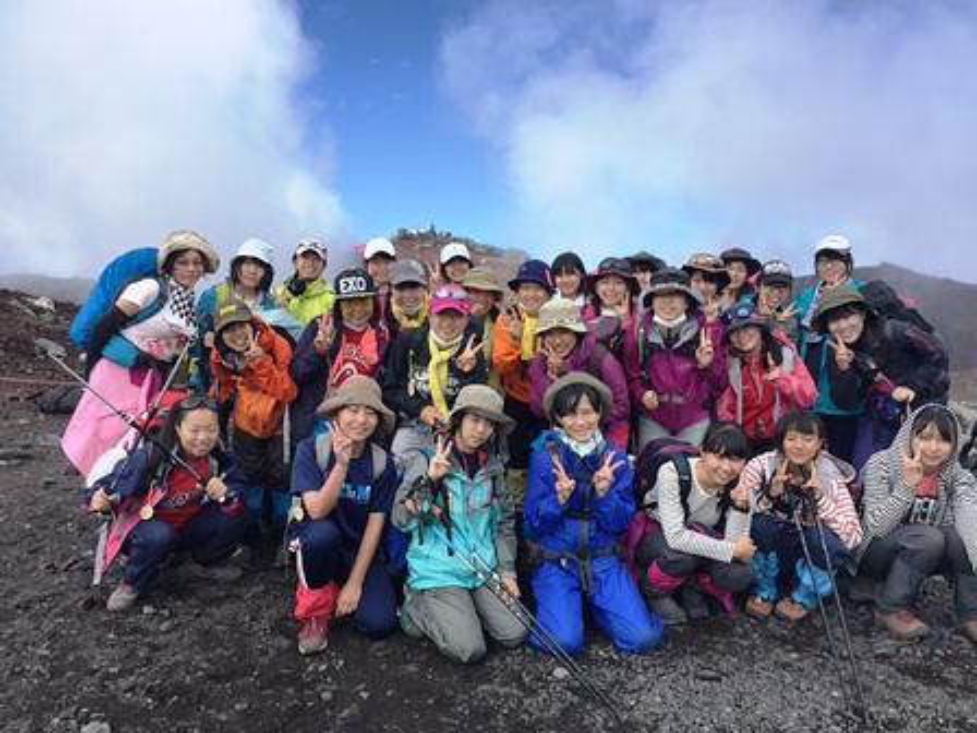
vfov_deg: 48.2
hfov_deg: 61.7
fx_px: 818
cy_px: 366
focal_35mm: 29
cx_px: 488
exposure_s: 1/1582
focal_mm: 4.15
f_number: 2.2
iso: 32
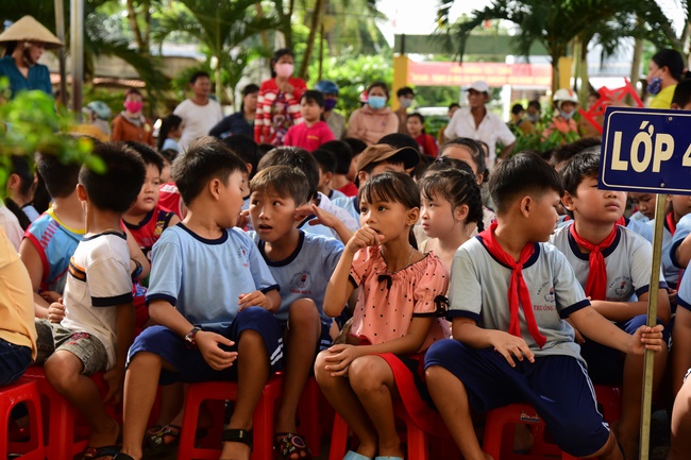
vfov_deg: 19.4
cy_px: 230
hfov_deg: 28.9
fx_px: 1343
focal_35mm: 70
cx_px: 346
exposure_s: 1/125
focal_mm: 70
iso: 160
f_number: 5.6
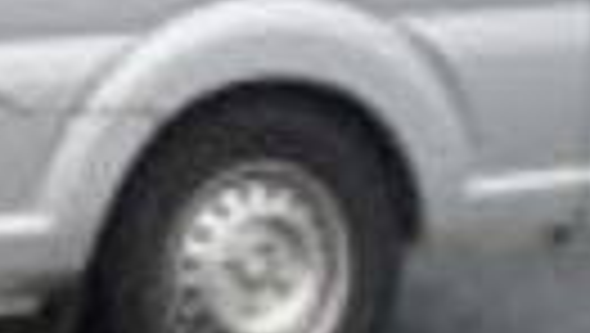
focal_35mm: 199
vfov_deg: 6.1
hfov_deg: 10.1
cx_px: -545
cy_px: -14
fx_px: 3116
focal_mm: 7.34
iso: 100
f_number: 4
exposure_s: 1/125
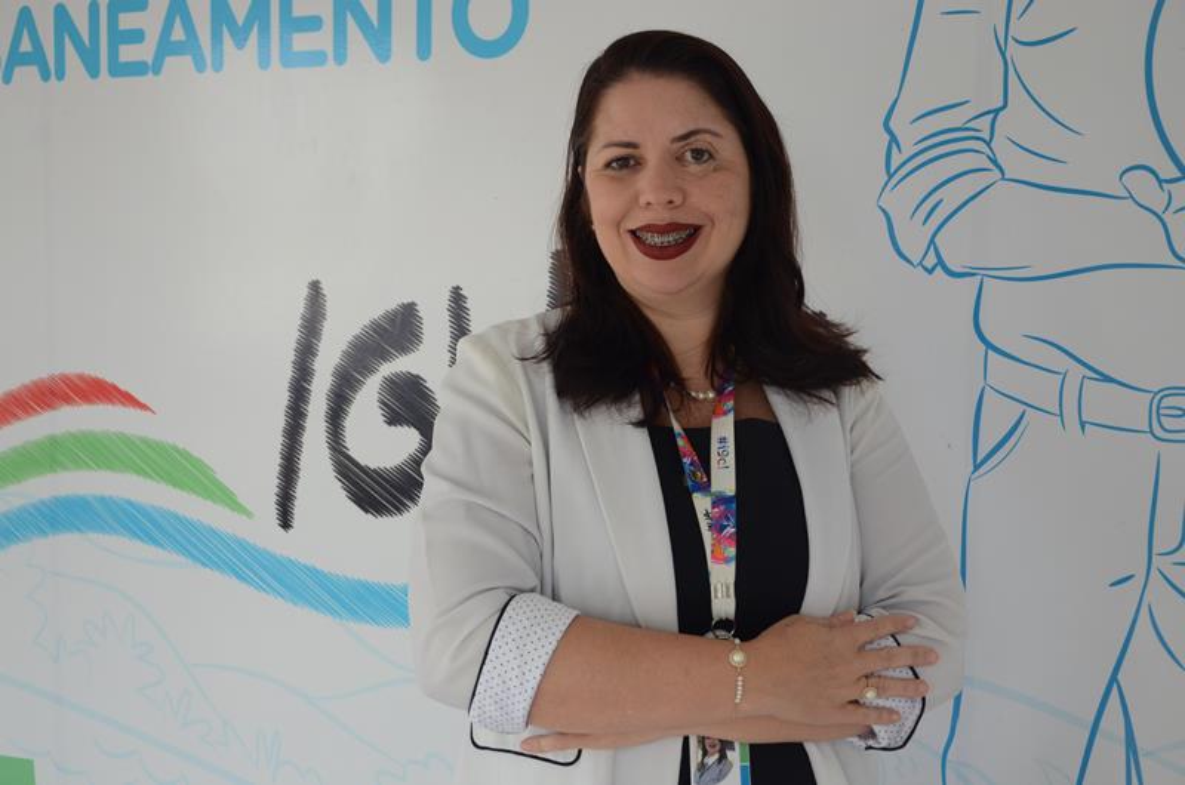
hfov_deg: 37.9
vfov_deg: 25.6
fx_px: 1725
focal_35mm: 52
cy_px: 392
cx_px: 592
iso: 1000
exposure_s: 1/640
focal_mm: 35
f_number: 5
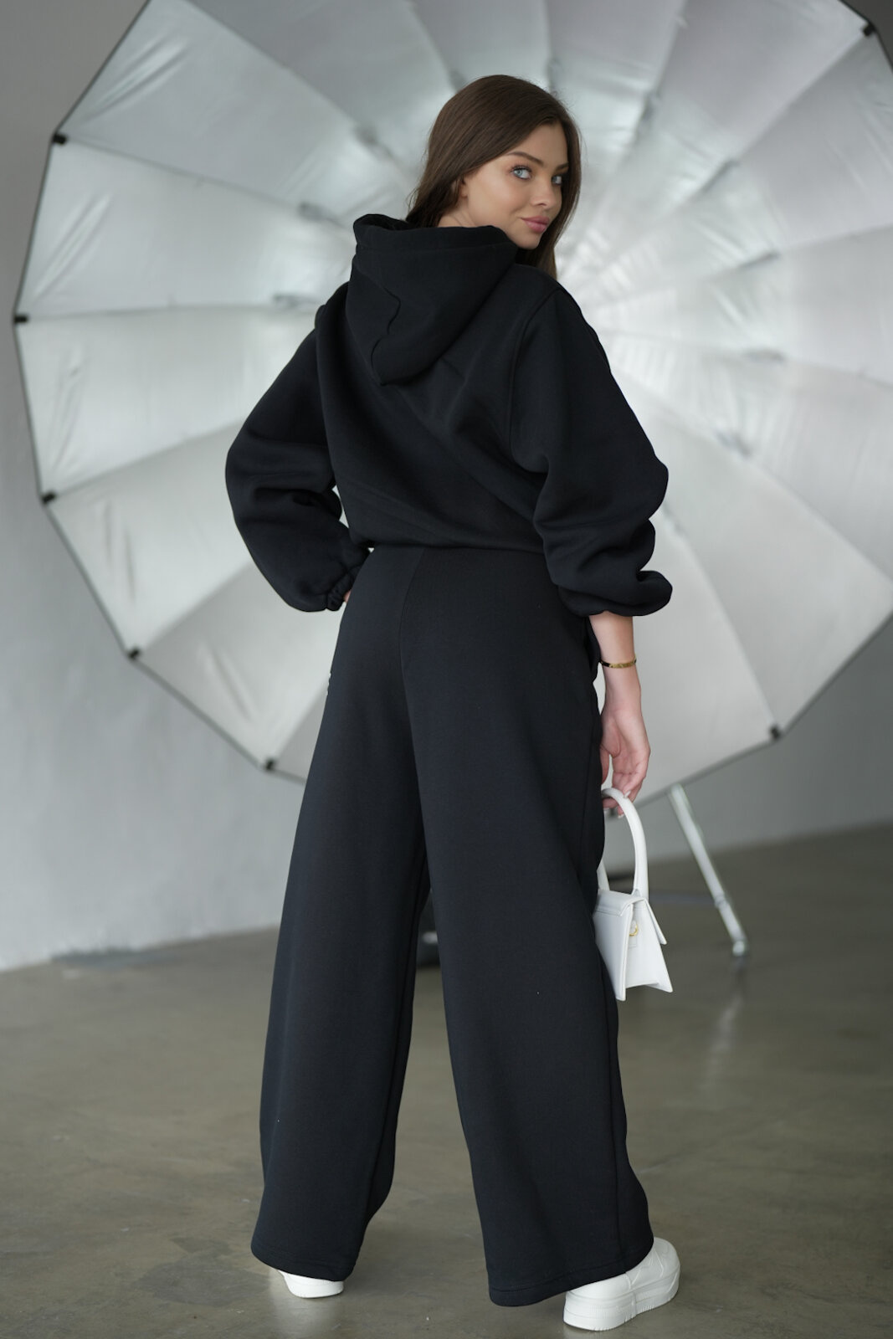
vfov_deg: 39.6
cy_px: 670
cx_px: 446
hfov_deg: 27.0
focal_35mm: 50
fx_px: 1860
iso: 250
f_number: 1.4
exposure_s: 1/320
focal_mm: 50
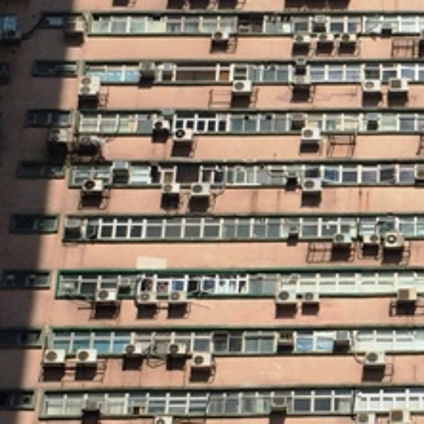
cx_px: 518
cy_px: 338
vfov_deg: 14.7
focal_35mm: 118
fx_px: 1635
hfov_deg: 14.3
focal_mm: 4.15
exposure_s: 1/4566
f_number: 2.2
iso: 32
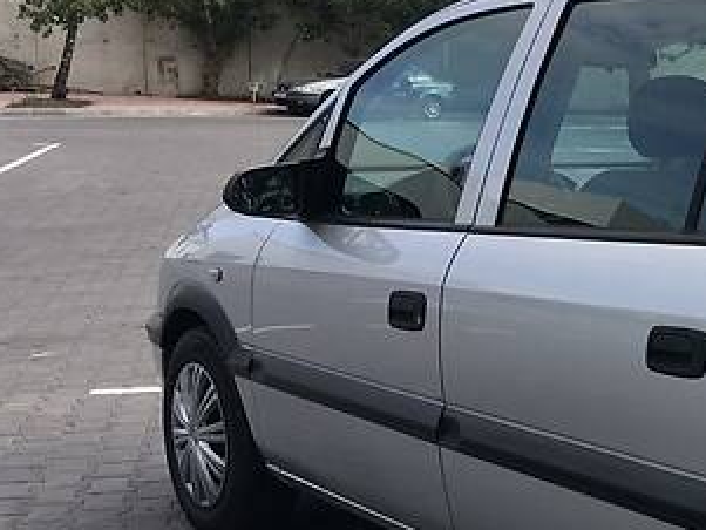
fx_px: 1571
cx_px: 854
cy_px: 352
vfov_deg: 19.1
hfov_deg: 23.1
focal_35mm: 77
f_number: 2.2
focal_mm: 4.2
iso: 25
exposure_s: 1/587
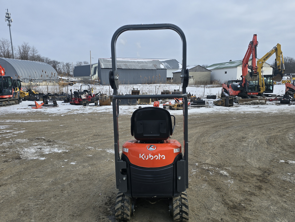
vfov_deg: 53.0
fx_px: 222
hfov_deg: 67.3
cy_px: 123
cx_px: 146
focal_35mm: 26
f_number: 1.7
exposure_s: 1/536
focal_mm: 6.3
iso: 12
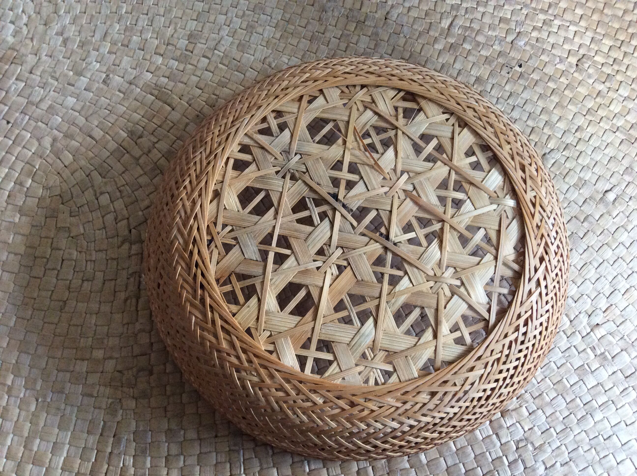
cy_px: 238
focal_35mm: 32
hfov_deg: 56.9
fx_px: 588
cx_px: 318
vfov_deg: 44.1
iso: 200
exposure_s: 1/25
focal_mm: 3.3
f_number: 2.4
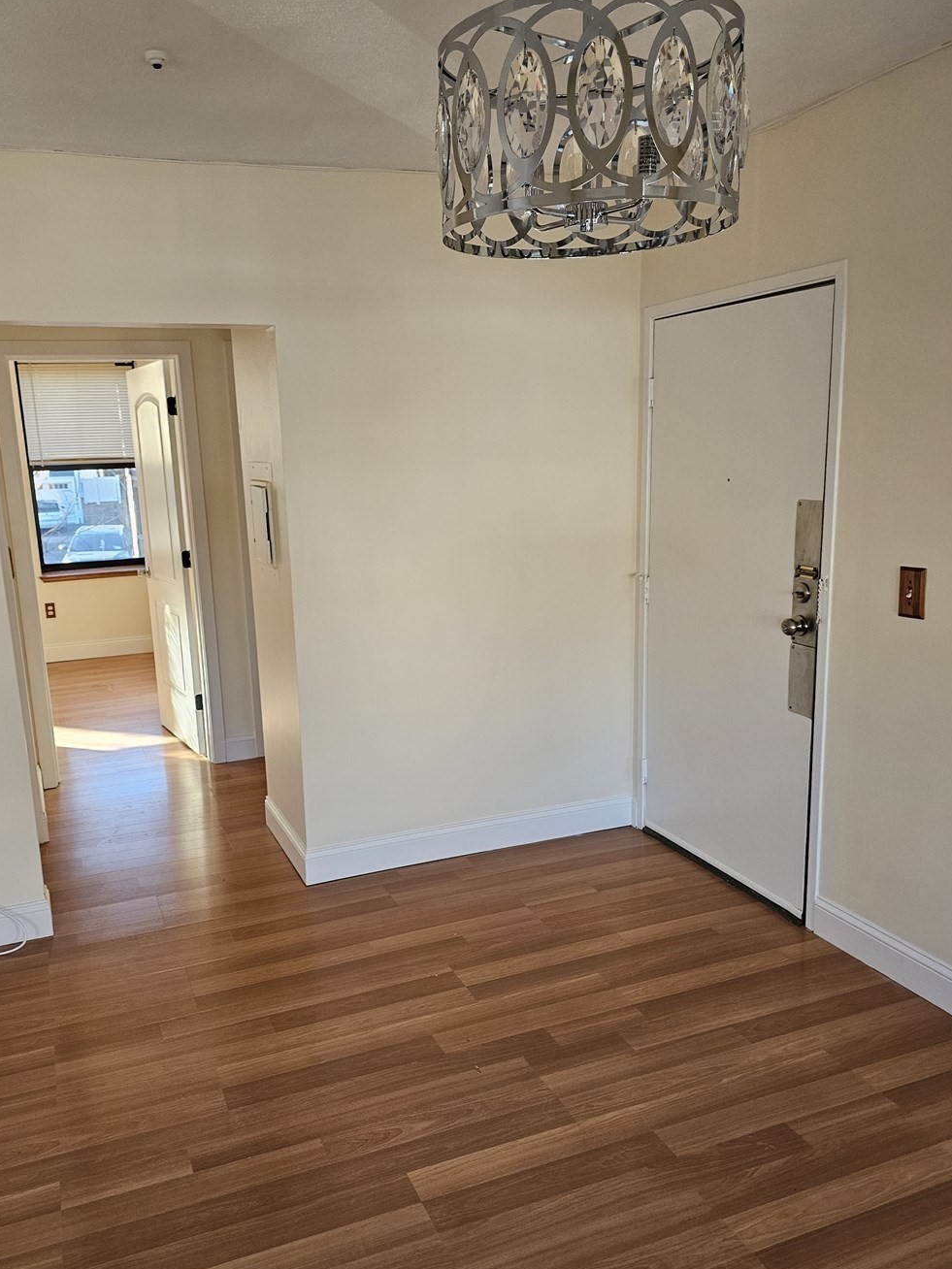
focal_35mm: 27
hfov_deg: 51.2
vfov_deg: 65.3
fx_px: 990
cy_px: 647
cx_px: 415
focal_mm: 6.3
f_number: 1.7
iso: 250
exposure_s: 1/170
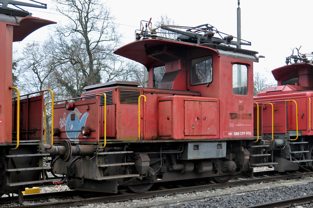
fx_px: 417
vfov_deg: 28.0
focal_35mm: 48
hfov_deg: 41.2
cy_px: 104
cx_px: 156
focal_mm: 32
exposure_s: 1/30
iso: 560
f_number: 2.8
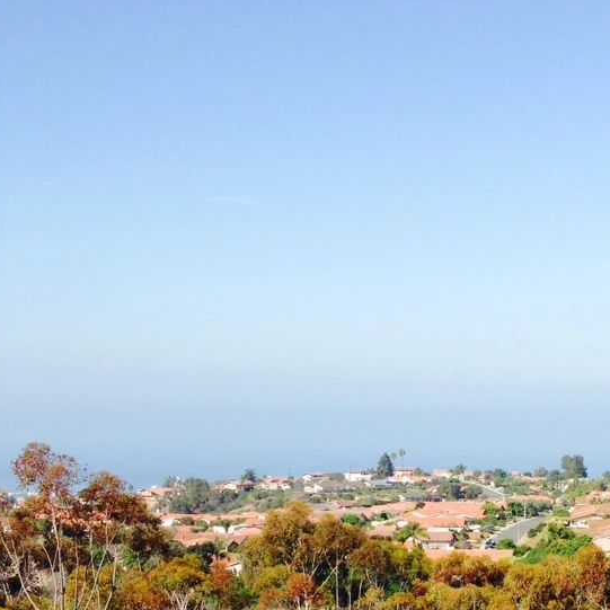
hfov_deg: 24.4
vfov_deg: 23.8
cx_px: 530
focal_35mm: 69
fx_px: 1376
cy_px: 628
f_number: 2.4
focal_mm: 4.12
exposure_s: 1/1205
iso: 50
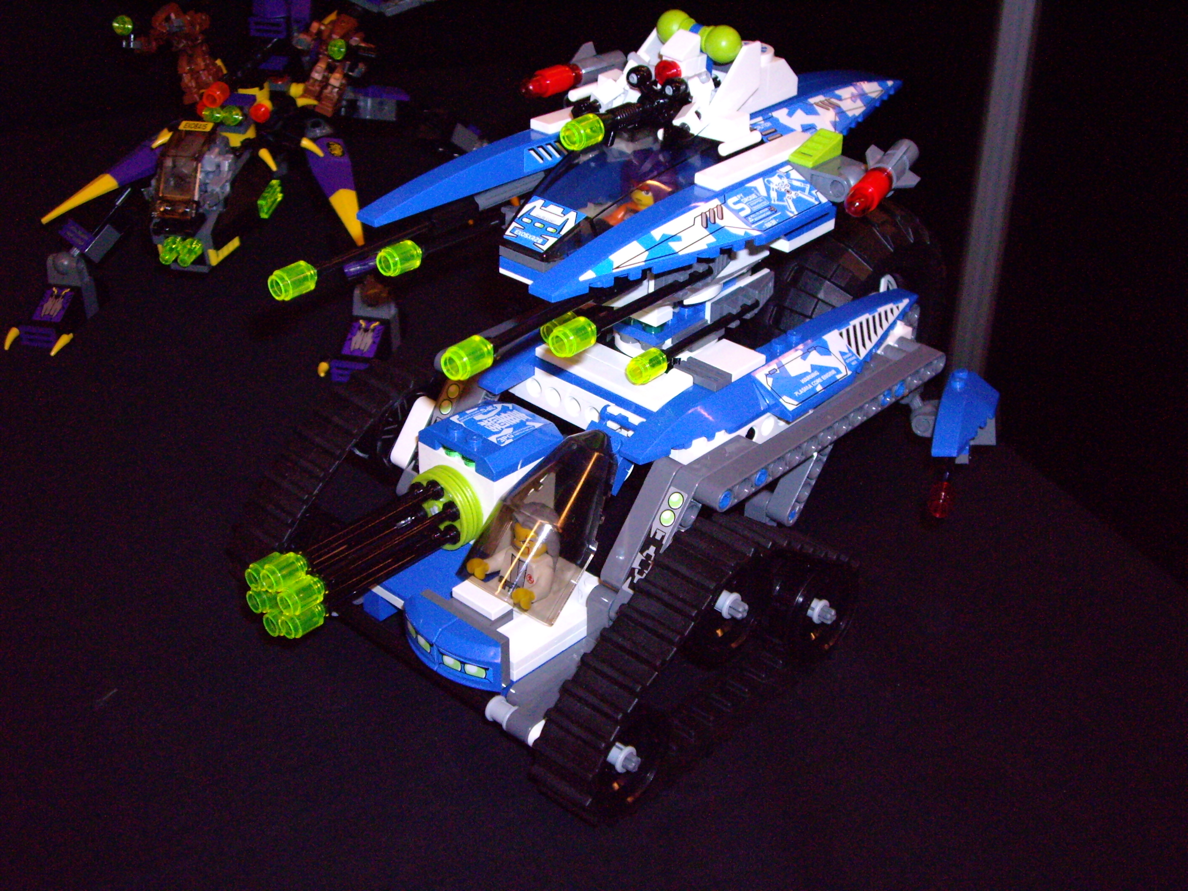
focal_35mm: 47
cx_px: 594
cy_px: 446
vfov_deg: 30.9
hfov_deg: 40.4
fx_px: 1613
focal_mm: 7.6
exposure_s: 1/50
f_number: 3
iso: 400
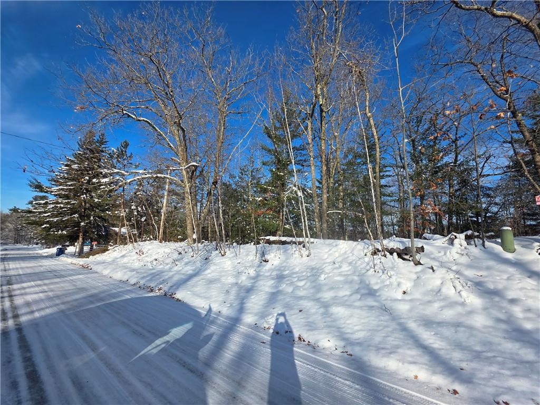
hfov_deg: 106.2
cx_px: 270
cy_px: 202
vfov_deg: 89.9
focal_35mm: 13
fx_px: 203
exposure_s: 1/1809
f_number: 1.9
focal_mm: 2.2
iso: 40
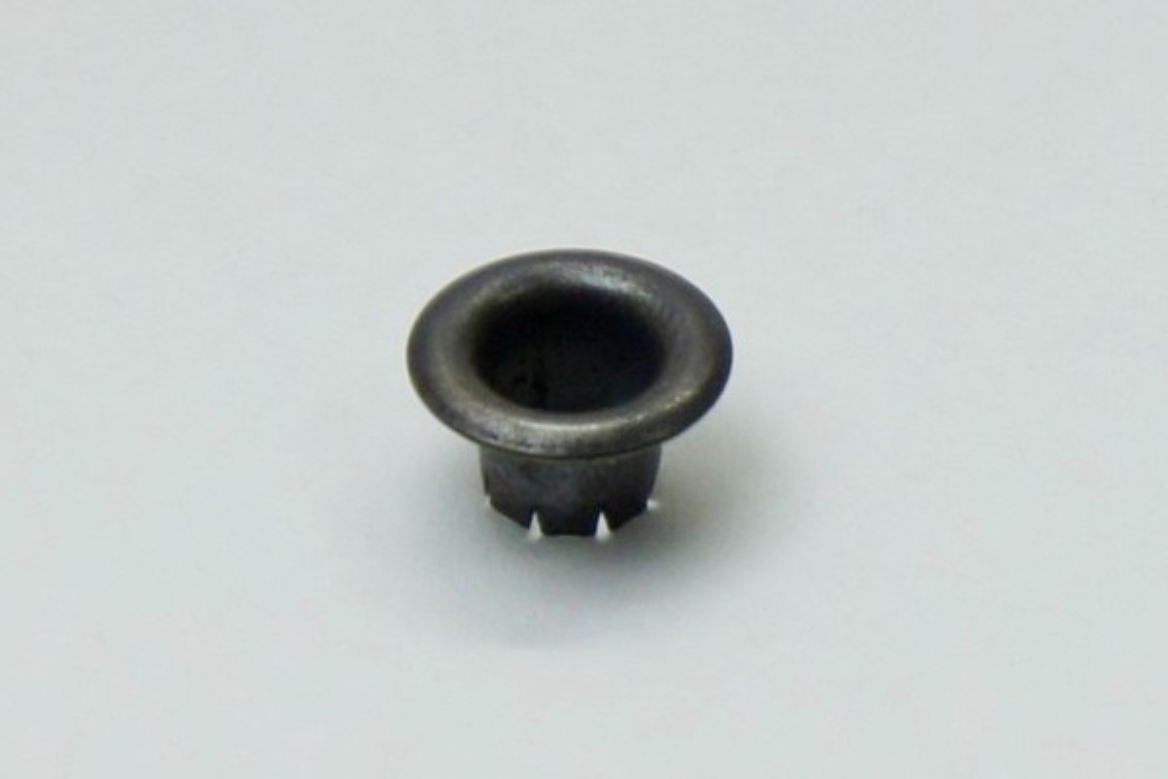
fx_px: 2676
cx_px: 584
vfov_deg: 16.6
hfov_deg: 24.6
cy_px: 390
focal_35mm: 82
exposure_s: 1/60
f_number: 5.6
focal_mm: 55
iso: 200
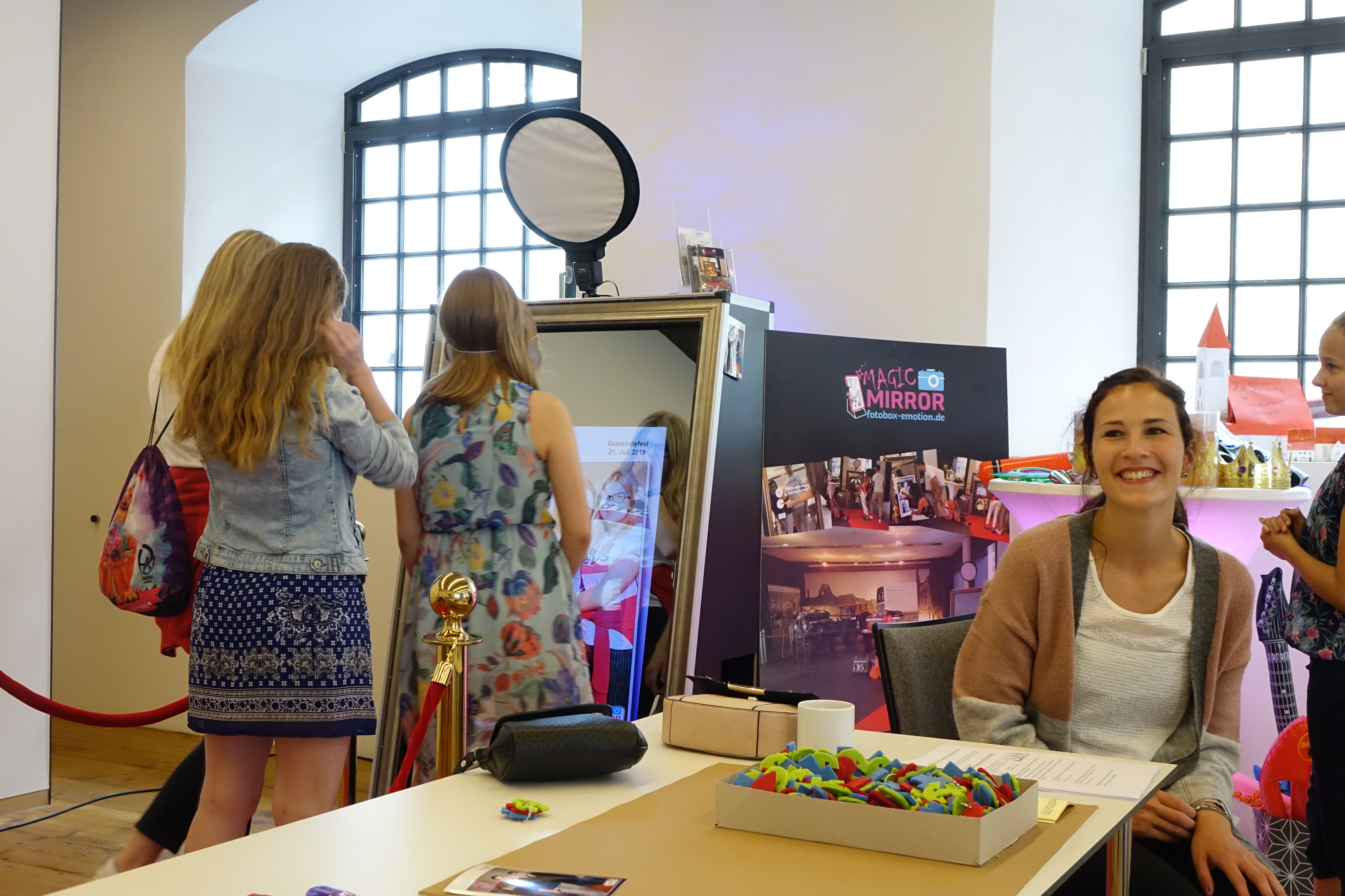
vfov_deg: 31.9
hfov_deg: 46.4
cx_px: 664
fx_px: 1569
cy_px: 477
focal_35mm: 42
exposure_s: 1/50
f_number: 4
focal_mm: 14.24
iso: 1250
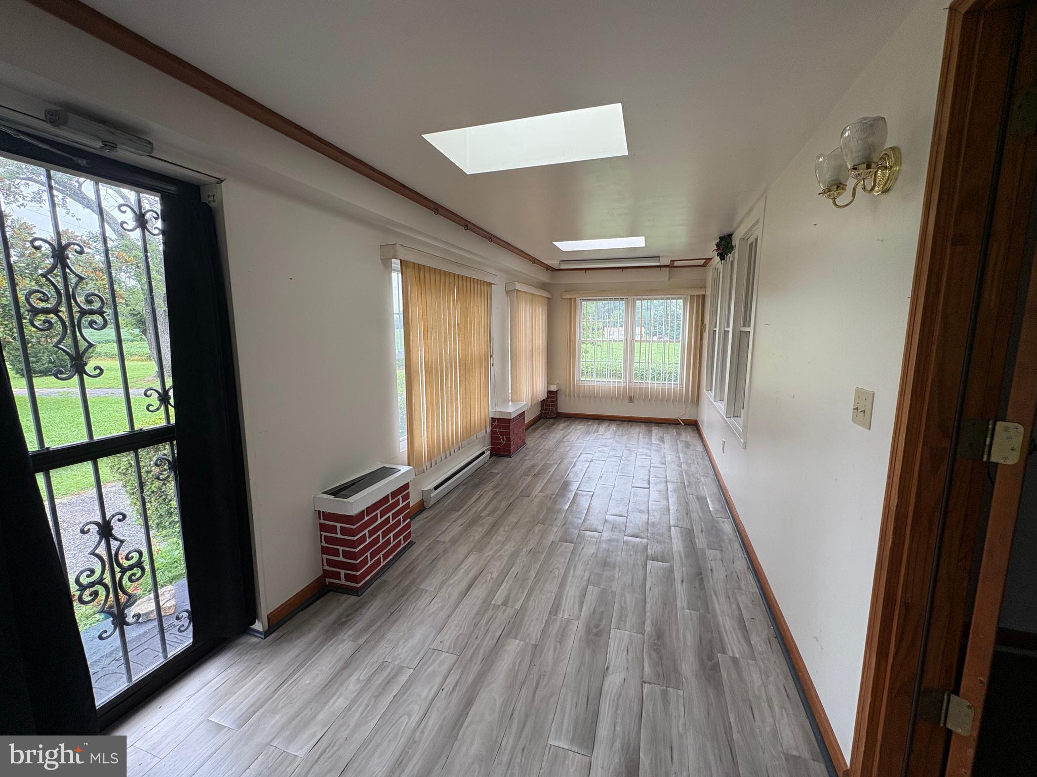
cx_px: 518
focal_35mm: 14
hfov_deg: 102.1
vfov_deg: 85.7
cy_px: 388
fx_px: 419
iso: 64
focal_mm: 2.22
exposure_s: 1/109
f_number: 2.2
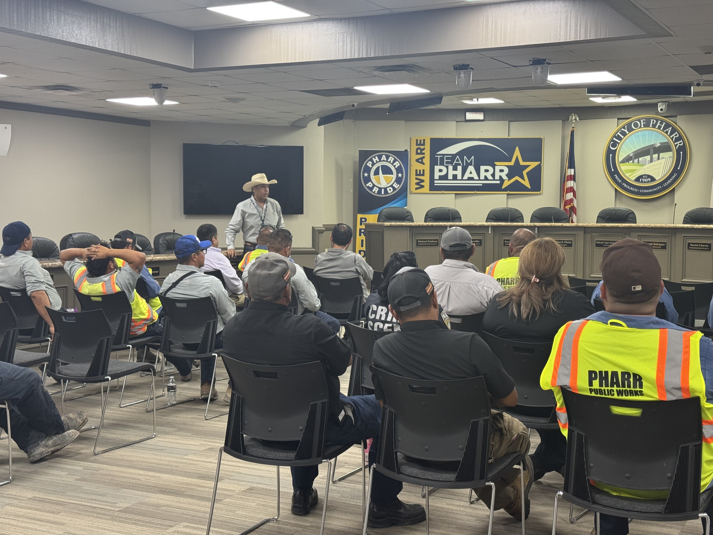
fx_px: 989
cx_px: 356
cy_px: 268
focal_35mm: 48
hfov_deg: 39.7
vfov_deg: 30.3
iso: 100
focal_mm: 6.76
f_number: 1.78
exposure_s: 1/60
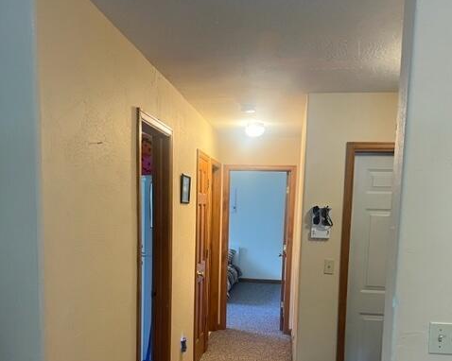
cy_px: 254
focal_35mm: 34
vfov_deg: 42.5
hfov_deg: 52.9
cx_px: 226
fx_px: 455
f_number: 1.5
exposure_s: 1/60
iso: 200
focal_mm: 5.7
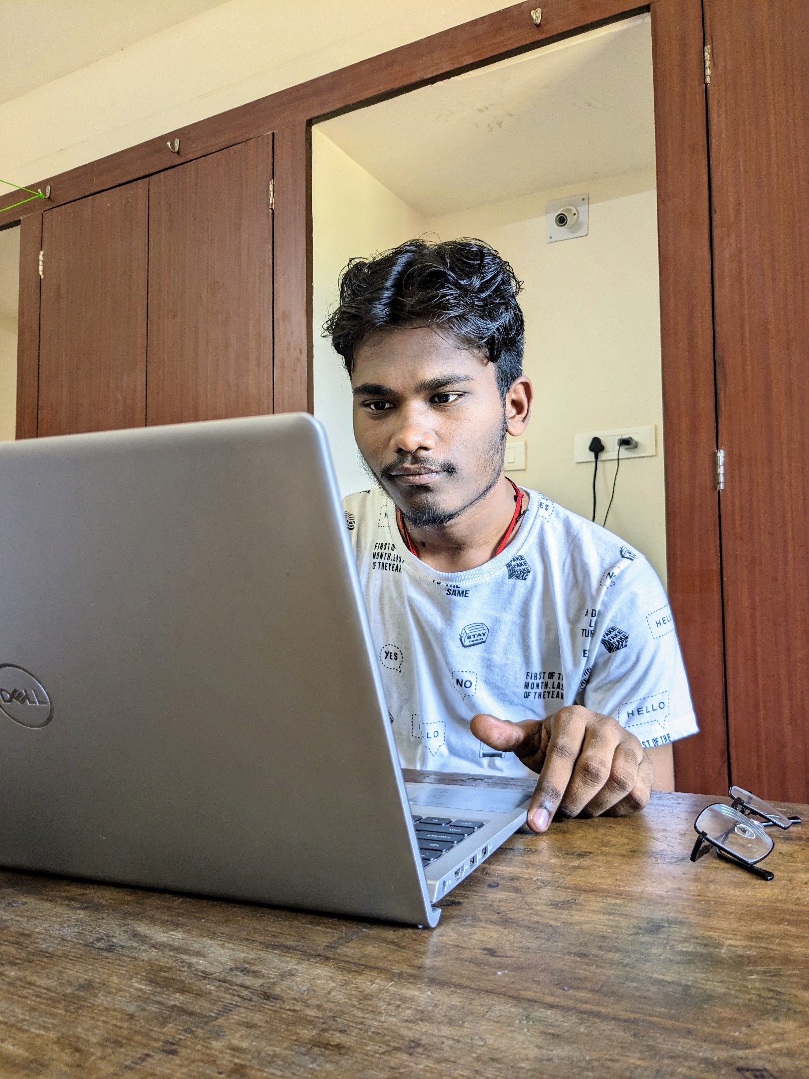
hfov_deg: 51.4
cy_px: 540
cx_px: 404
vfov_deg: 65.3
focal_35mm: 27
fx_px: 841
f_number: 1.73
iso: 49
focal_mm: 4.38
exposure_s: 1/33.3
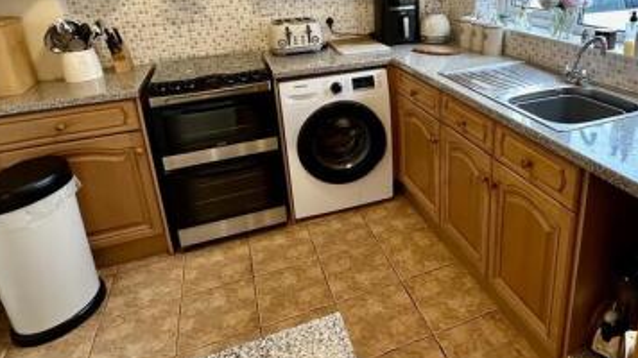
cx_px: 388
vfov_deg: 44.4
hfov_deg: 73.1
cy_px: 89
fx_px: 423
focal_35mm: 25
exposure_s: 1/100
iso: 200
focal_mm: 2.22
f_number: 2.2
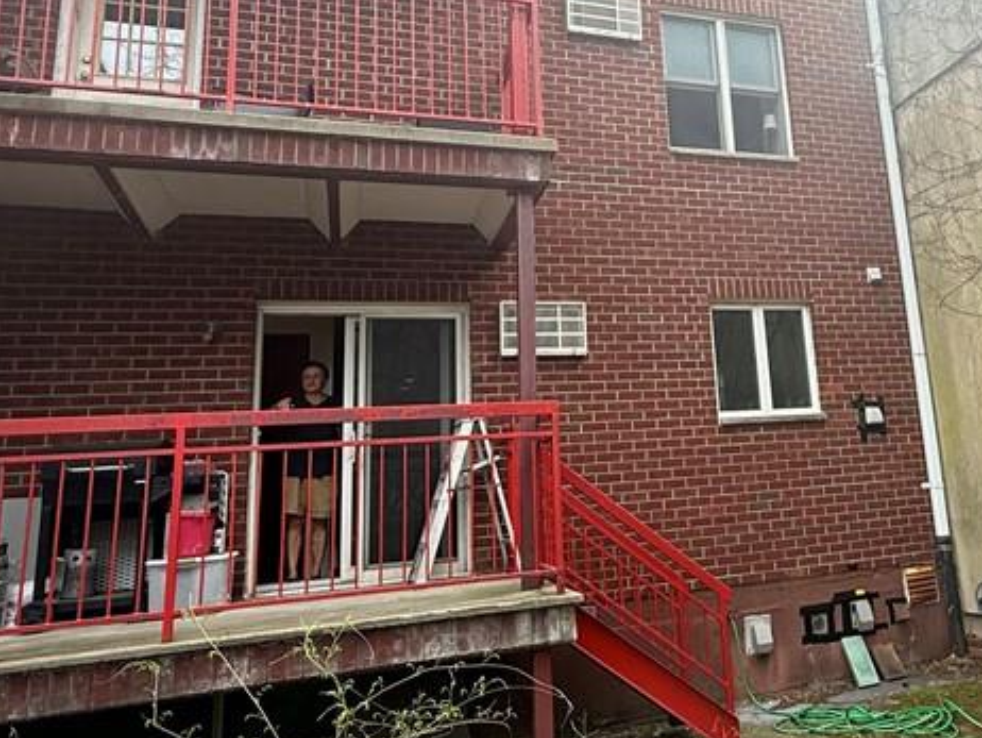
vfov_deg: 45.2
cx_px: 706
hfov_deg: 56.2
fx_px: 880
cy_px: 285
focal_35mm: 31
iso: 64
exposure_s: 1/359
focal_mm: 2.22
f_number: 2.2
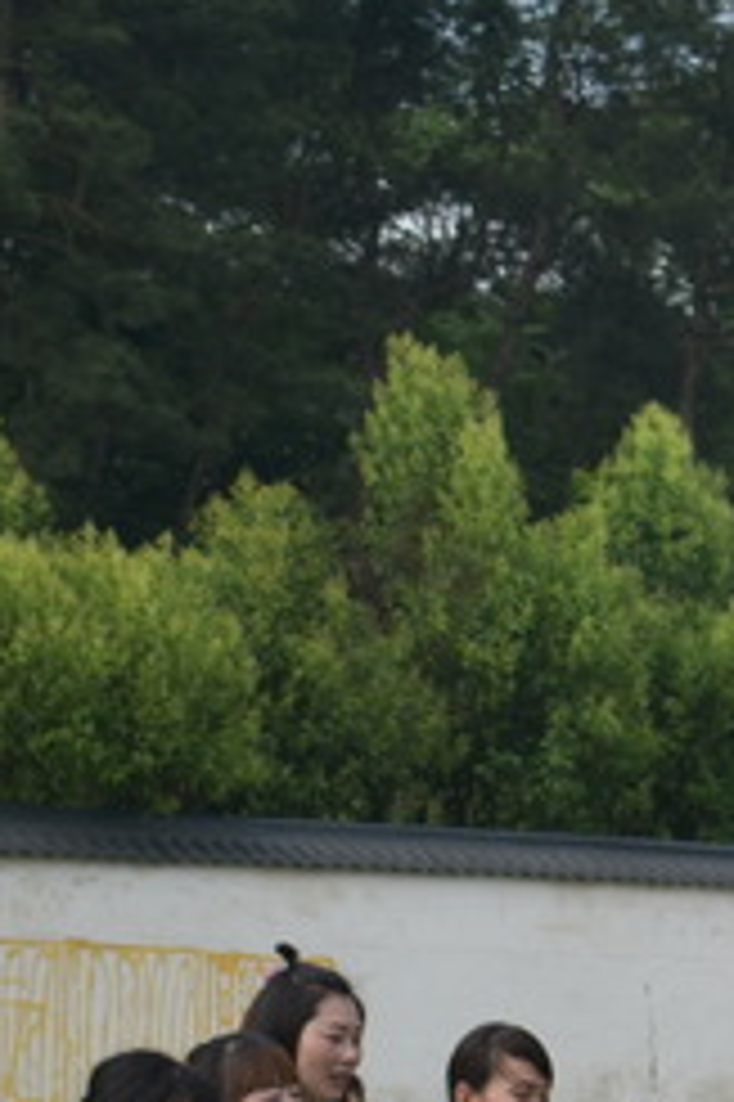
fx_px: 4502
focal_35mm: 147
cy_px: 1158
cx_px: 1166
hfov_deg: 9.0
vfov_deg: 13.7
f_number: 4
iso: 100
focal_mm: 24
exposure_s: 1/500
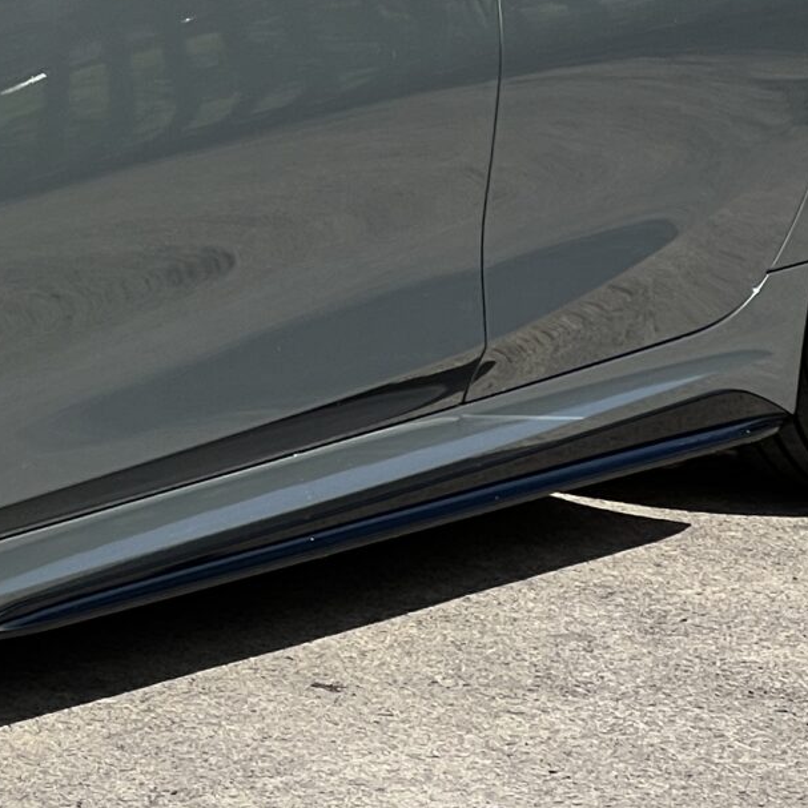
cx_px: -463
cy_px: -222
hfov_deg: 6.0
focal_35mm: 287
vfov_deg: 6.1
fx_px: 7579
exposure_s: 1/589
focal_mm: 9
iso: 32
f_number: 2.8
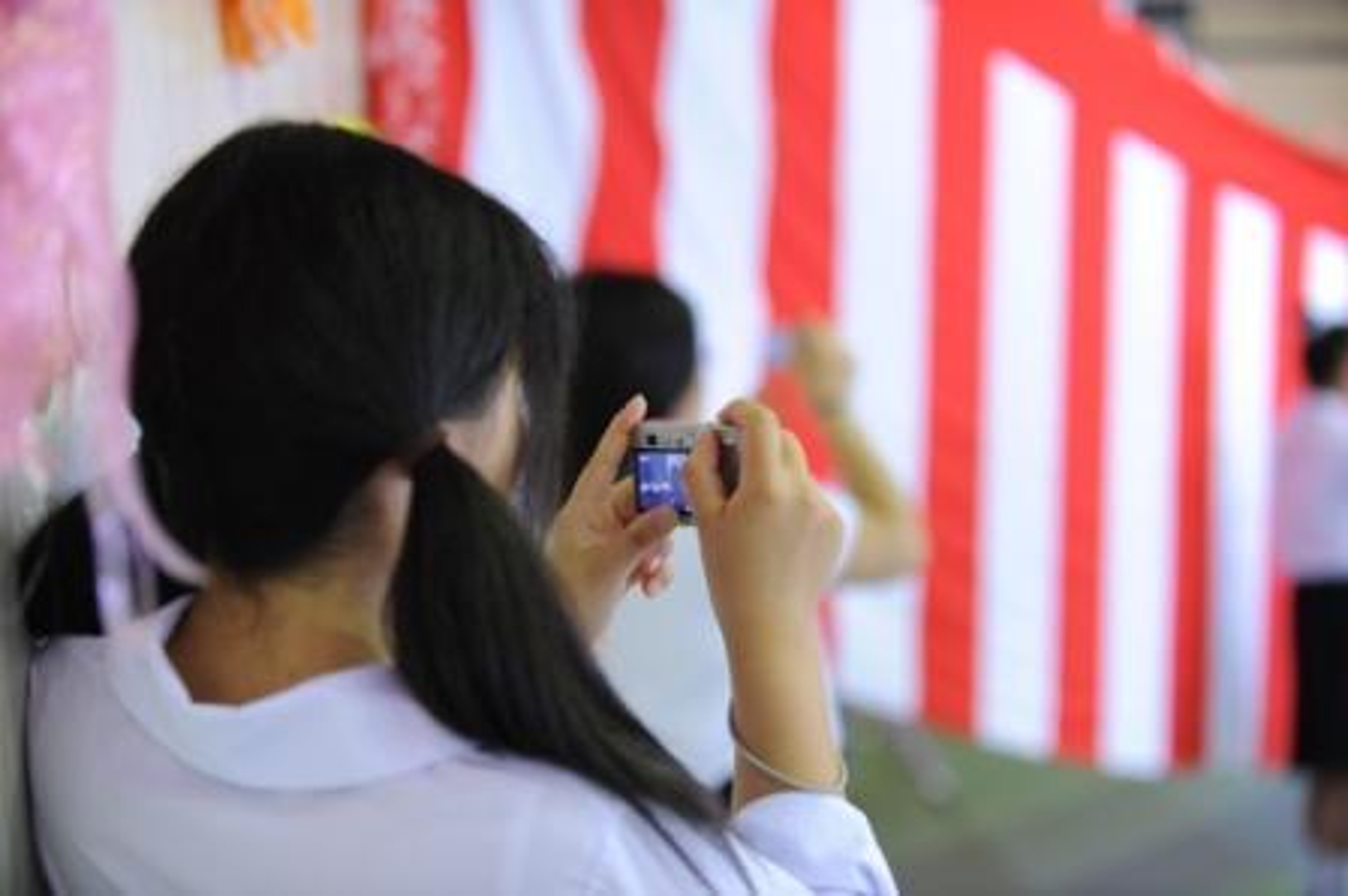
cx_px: 674
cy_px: 448
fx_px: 2619
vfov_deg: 19.4
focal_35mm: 70
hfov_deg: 28.9
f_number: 2.8
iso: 640
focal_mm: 70
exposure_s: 1/40
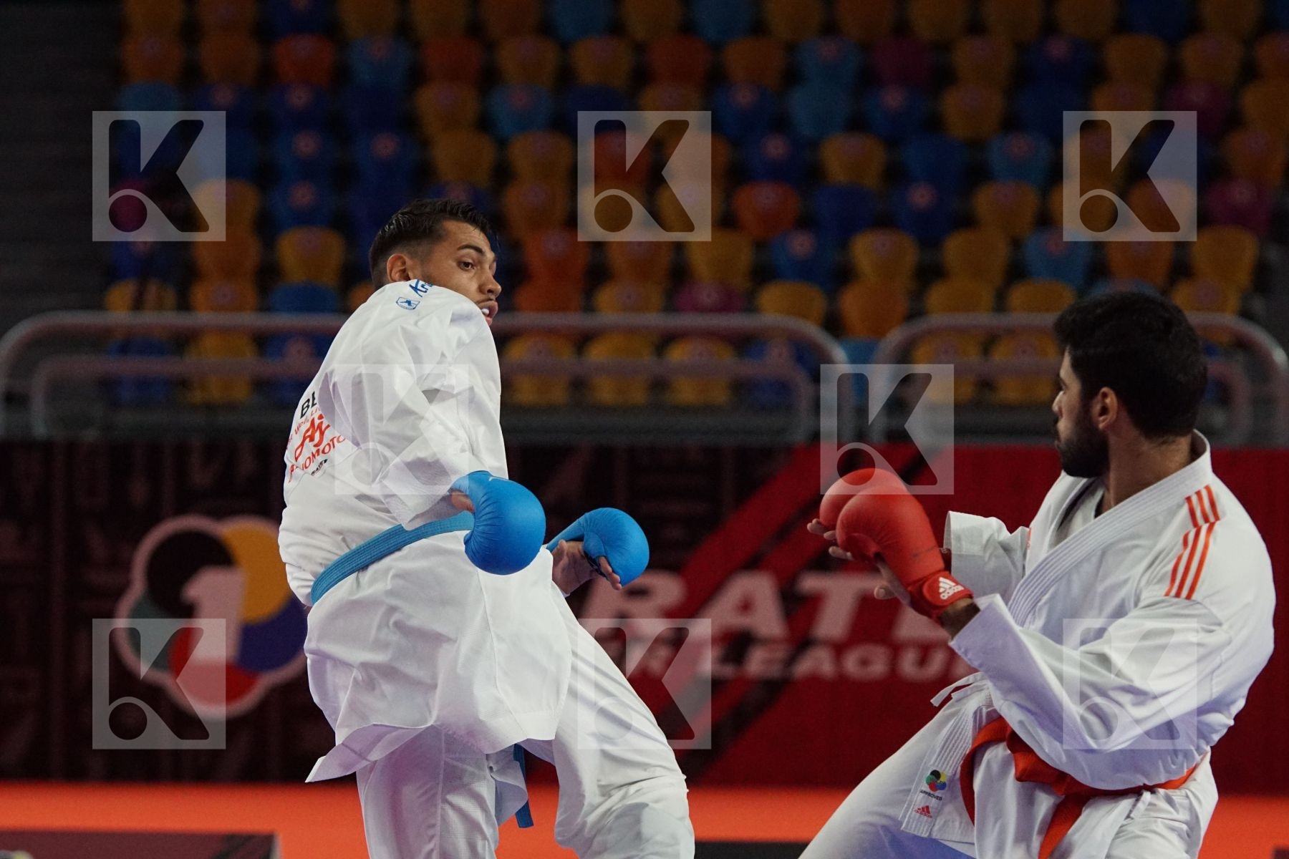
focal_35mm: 202
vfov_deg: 6.8
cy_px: 430
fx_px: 7250
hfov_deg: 10.2
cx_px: 644
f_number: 3.2
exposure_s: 1/2000
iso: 3200
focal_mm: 135
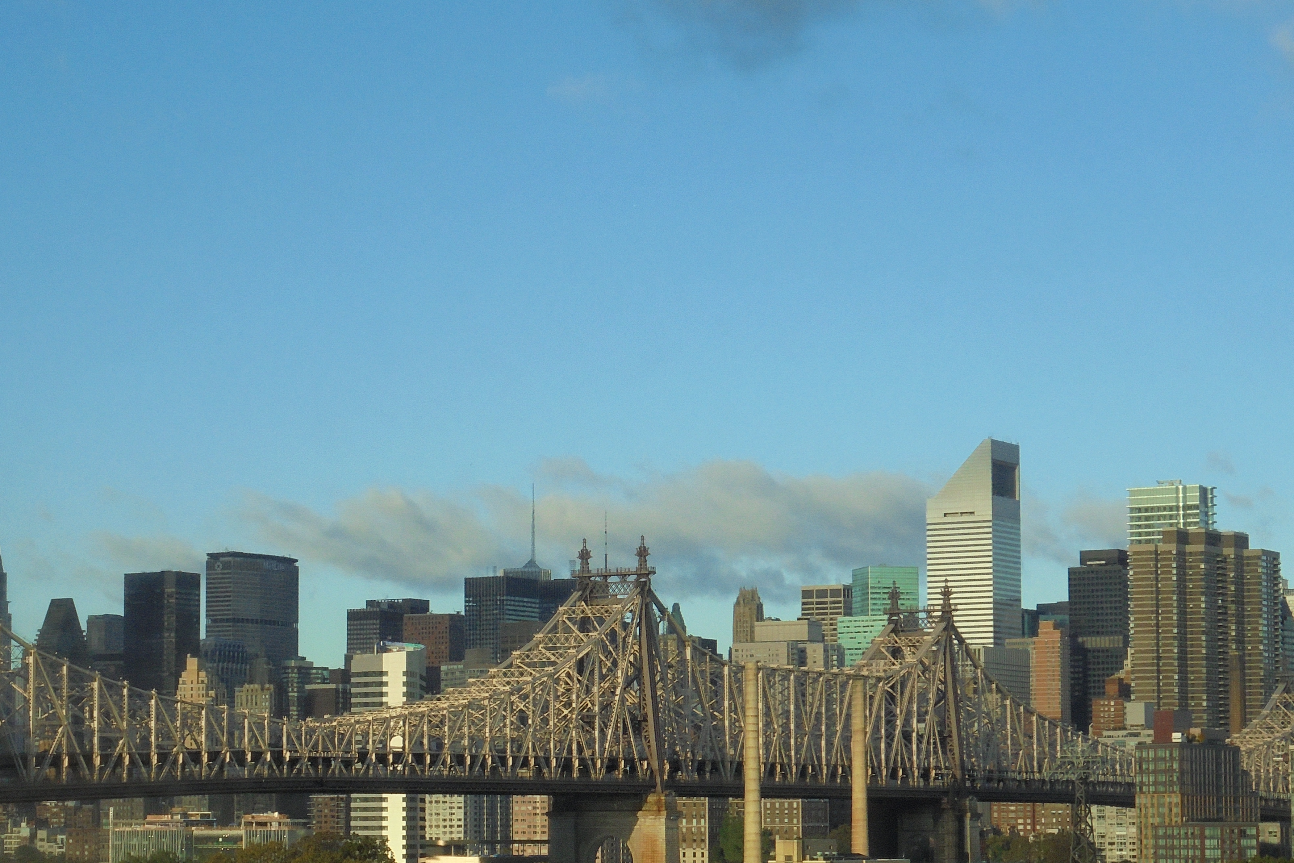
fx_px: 3451
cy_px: 543
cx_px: 636
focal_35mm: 96
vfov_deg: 14.2
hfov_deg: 21.2
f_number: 5.6
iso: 100
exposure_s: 1/400
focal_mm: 11.5
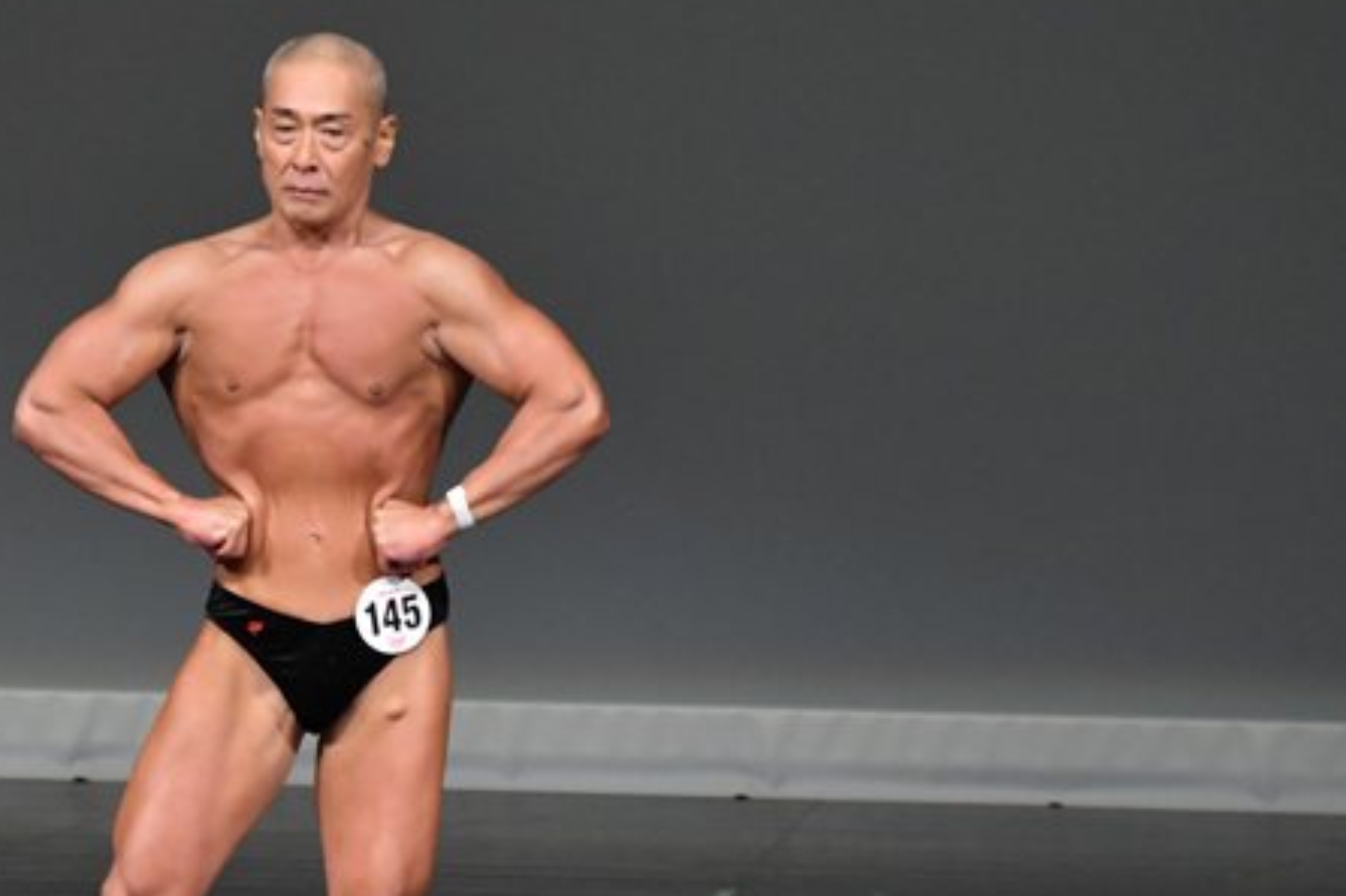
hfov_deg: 3.2
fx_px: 24367
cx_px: 234
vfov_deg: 2.1
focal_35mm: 652
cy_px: 643
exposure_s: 1/400
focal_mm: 250
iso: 4000
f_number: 5.6
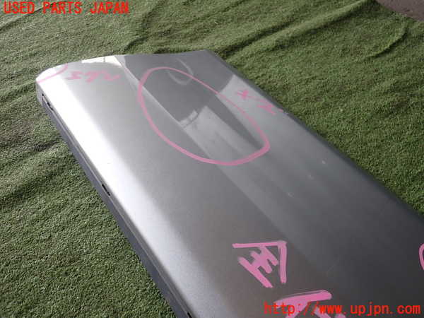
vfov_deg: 46.8
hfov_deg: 60.0
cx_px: 212
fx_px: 367
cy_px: 159
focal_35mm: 30
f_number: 2.3
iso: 100
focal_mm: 5.4
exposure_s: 1/80
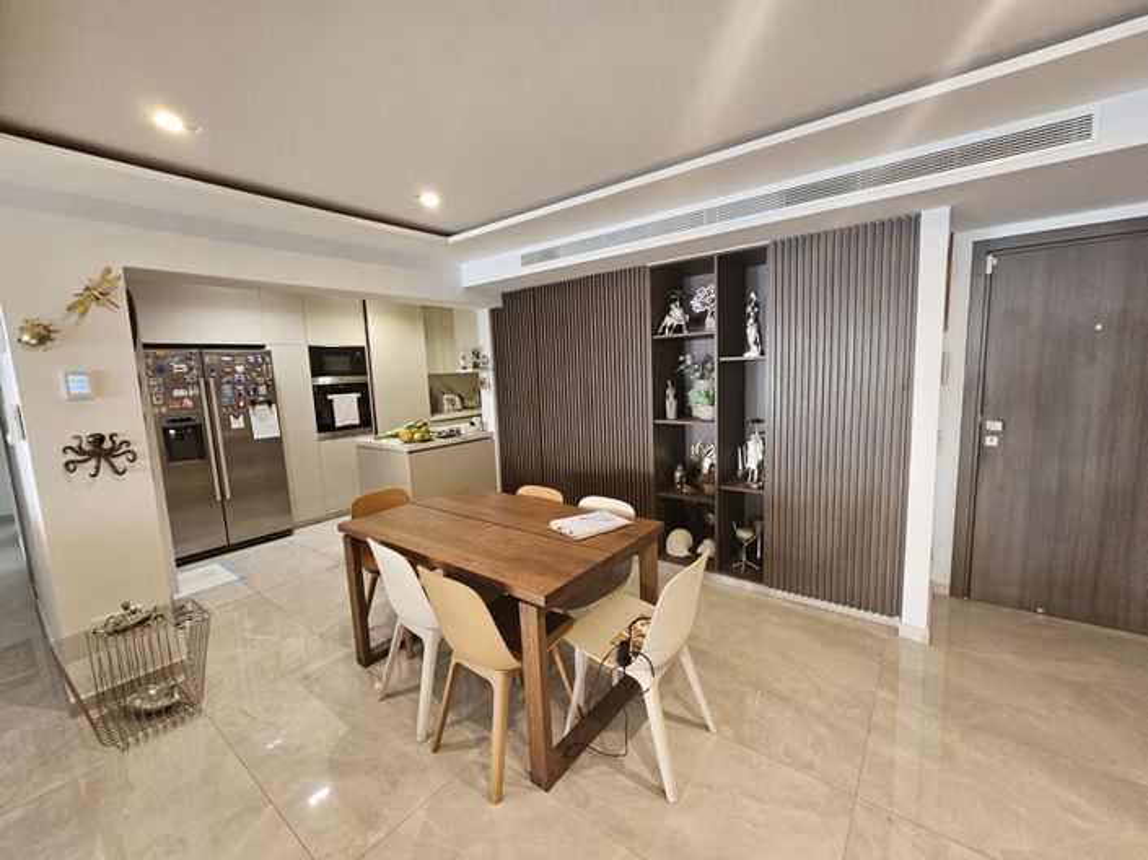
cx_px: 574
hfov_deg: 106.2
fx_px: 431
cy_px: 430
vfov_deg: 89.9
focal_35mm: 13
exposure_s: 1/100
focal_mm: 2.2
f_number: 2.2
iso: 400
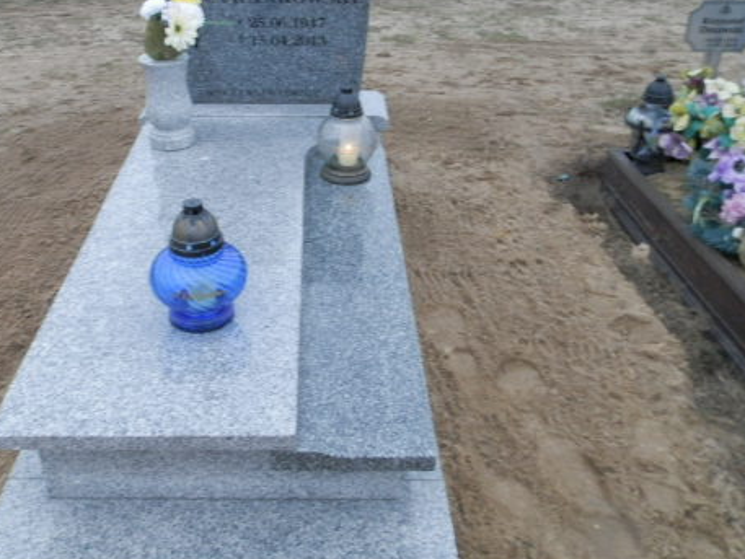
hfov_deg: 52.5
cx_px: 328
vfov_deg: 40.5
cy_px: 225
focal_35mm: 35
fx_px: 753
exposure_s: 1/15
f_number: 3.1
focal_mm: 4.5
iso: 200
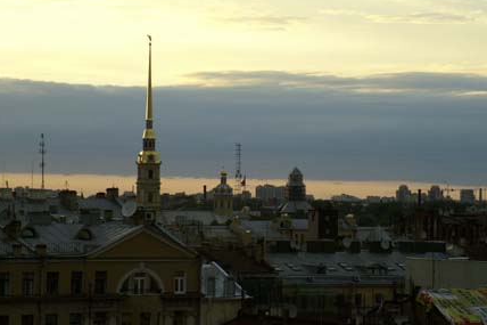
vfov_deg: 8.3
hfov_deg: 12.4
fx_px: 2238
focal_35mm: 166
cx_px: 253
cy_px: 158
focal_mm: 105
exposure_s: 1/90
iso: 100
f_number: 5.6
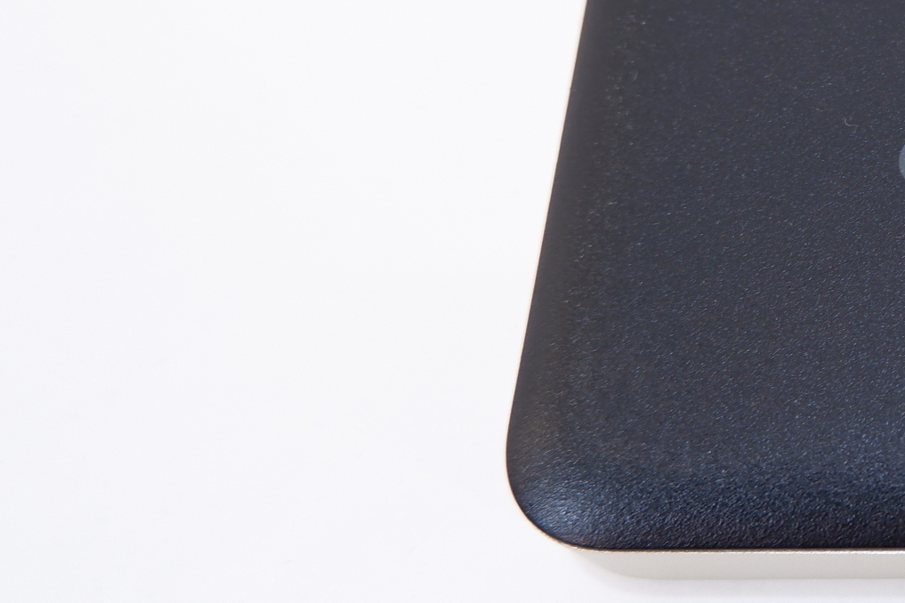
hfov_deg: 24.7
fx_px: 1709
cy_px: 126
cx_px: 1260
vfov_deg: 19.8
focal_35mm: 68
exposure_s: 1/50
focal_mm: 15
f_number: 4
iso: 200
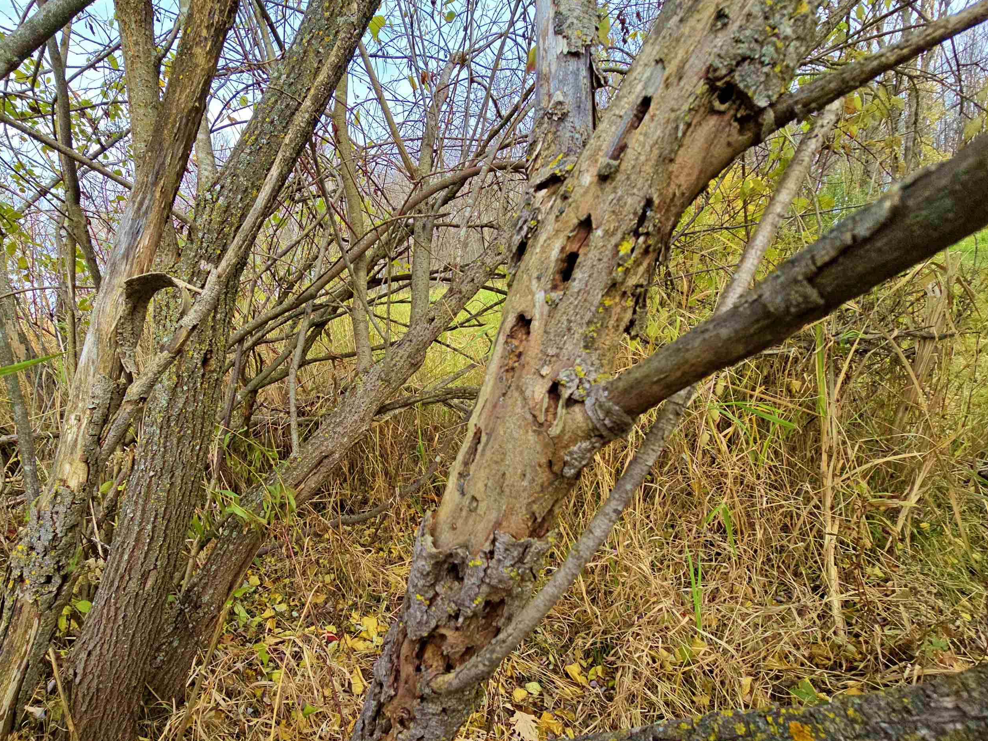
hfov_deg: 93.5
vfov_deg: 77.6
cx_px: 404
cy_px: 429
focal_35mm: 16
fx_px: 457
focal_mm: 2.2
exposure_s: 1/387
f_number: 2.2
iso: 50
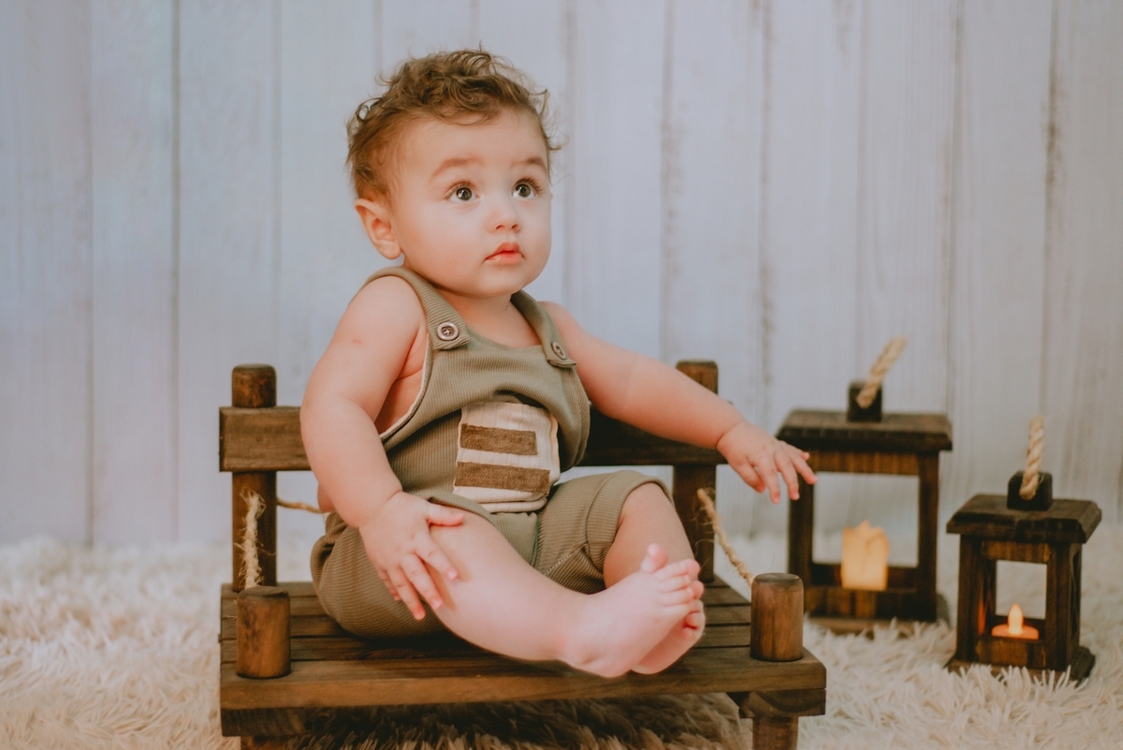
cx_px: 562
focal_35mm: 50
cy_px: 375
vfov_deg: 27.0
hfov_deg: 39.6
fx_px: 1560
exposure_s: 1/160
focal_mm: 50
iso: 640
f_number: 2.2
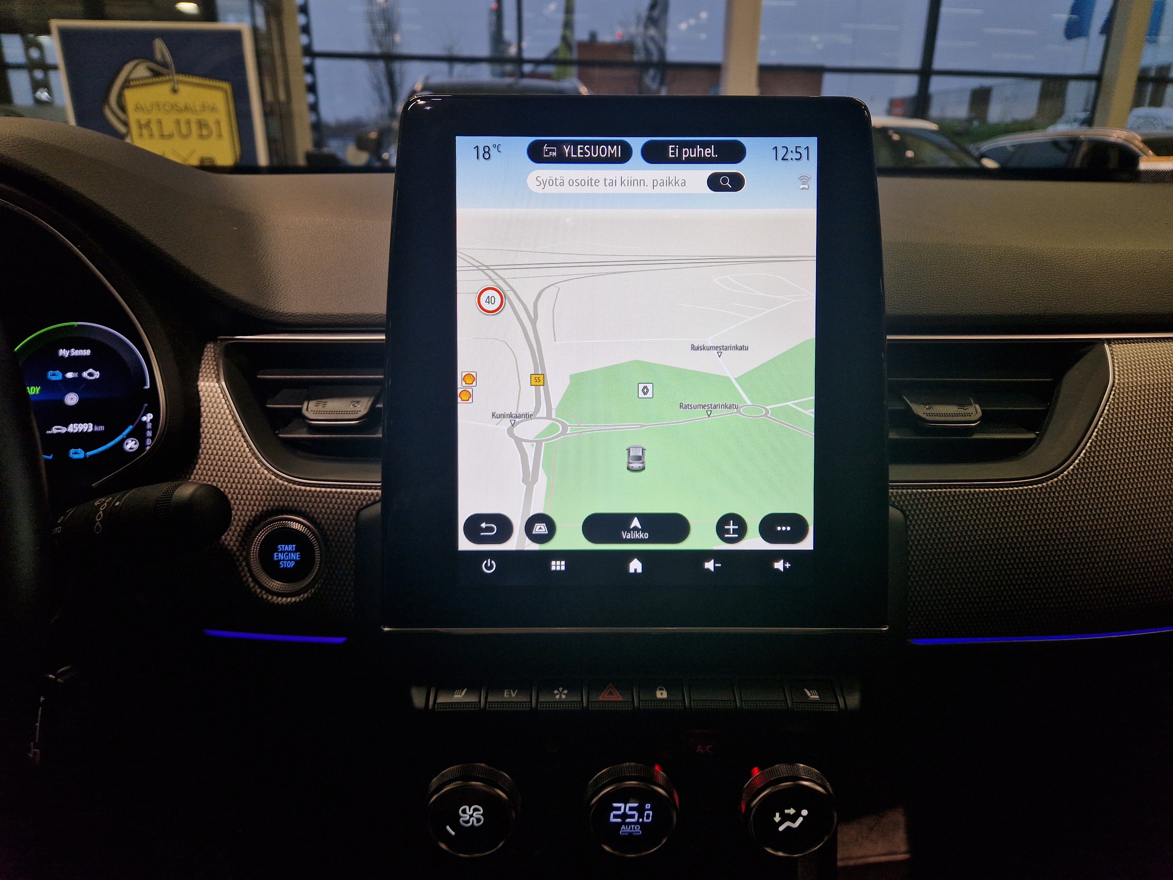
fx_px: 779
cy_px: 440
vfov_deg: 58.9
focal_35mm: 23
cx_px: 586
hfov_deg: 73.9
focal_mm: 5.4
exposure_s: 1/180
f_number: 1.8
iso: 50
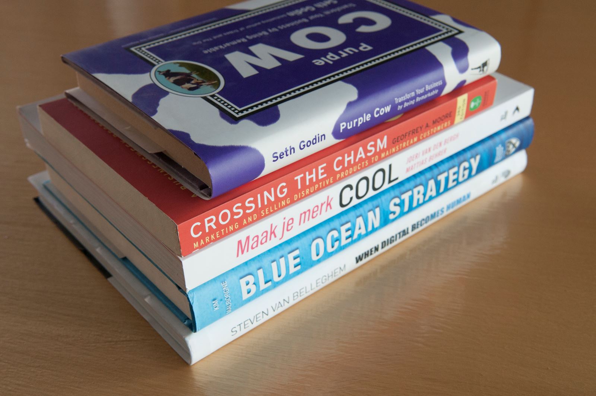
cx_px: 298
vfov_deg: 29.8
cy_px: 198
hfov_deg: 43.6
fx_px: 744
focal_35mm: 45
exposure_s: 1/60
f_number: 8
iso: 500
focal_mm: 30
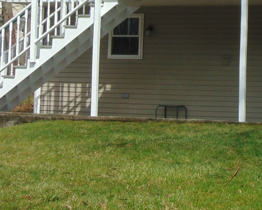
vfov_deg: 13.5
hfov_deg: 17.0
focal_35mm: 112
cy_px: -24
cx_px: 226
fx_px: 868
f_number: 8.7
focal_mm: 7.6
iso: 80
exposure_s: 1/200
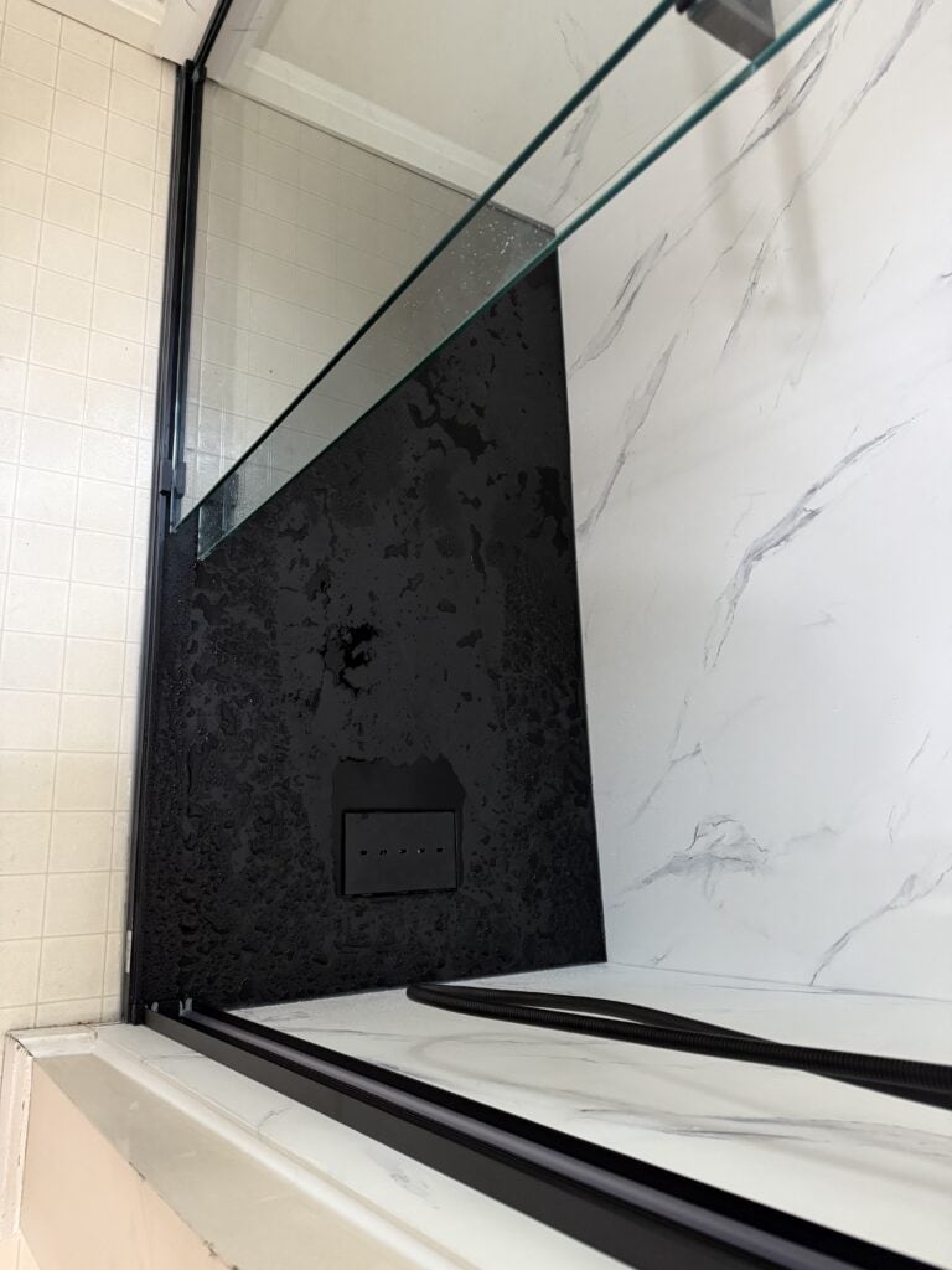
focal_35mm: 24
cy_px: 635
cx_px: 476
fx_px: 880
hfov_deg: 56.8
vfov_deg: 71.6
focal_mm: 6.76
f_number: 1.78
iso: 500
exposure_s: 1/60
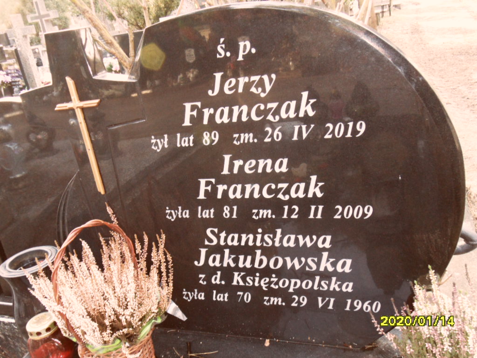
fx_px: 441
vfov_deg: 44.2
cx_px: 238
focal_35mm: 32
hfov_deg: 56.8
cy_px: 179
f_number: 3.4
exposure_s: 1/30
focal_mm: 5.3
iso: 200
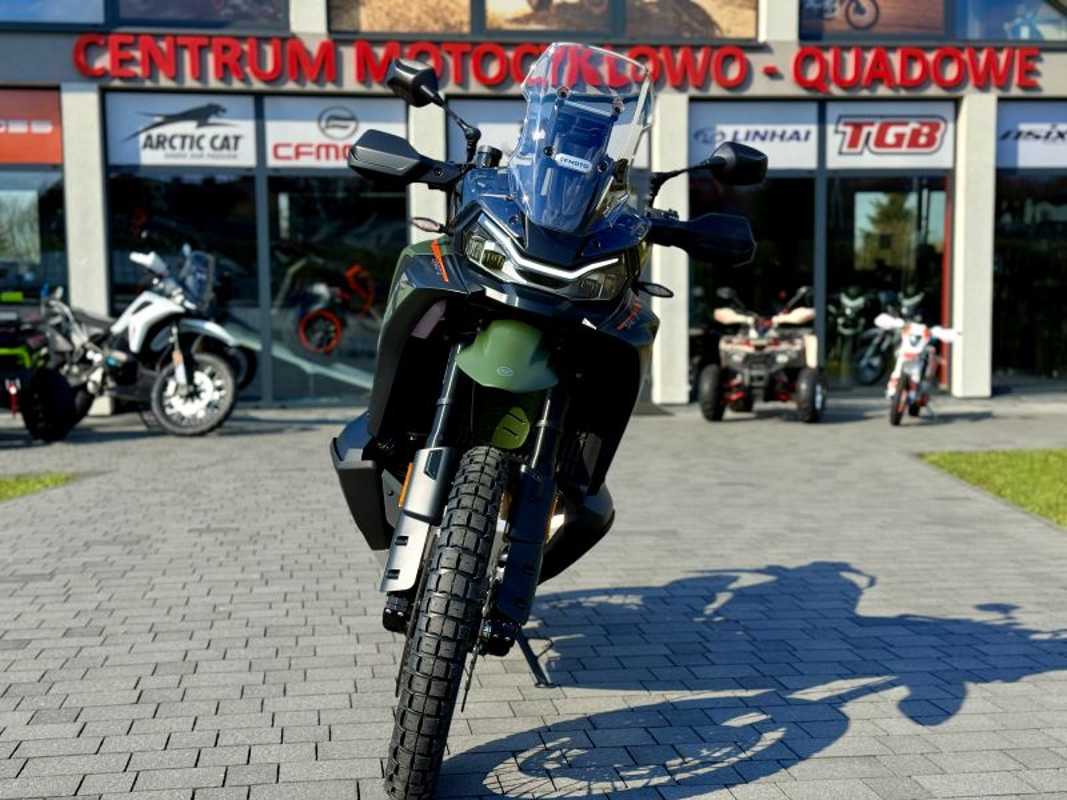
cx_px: 534
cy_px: 400
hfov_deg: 39.7
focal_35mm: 48
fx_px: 1480
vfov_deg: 30.3
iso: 64
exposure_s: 1/4098
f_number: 1.78
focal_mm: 6.76
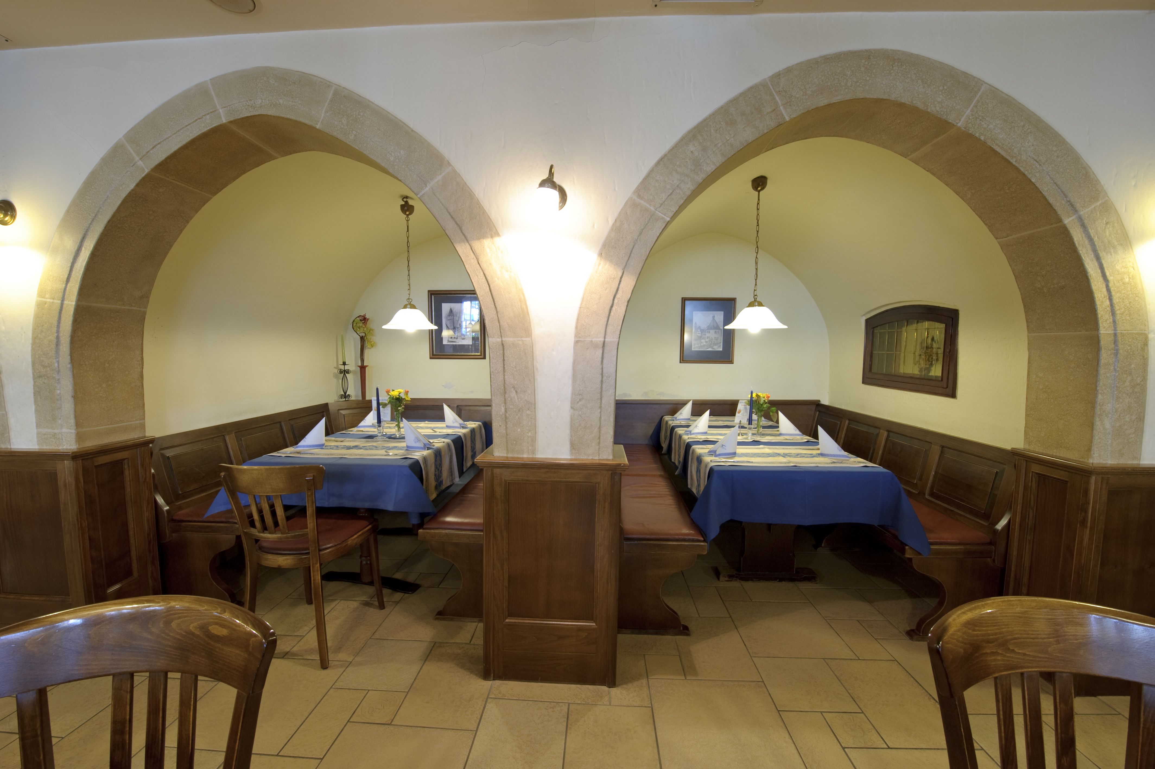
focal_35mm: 14
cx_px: 578
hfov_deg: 104.3
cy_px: 384
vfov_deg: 81.1
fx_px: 449
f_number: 10
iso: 400
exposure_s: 1/2
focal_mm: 14
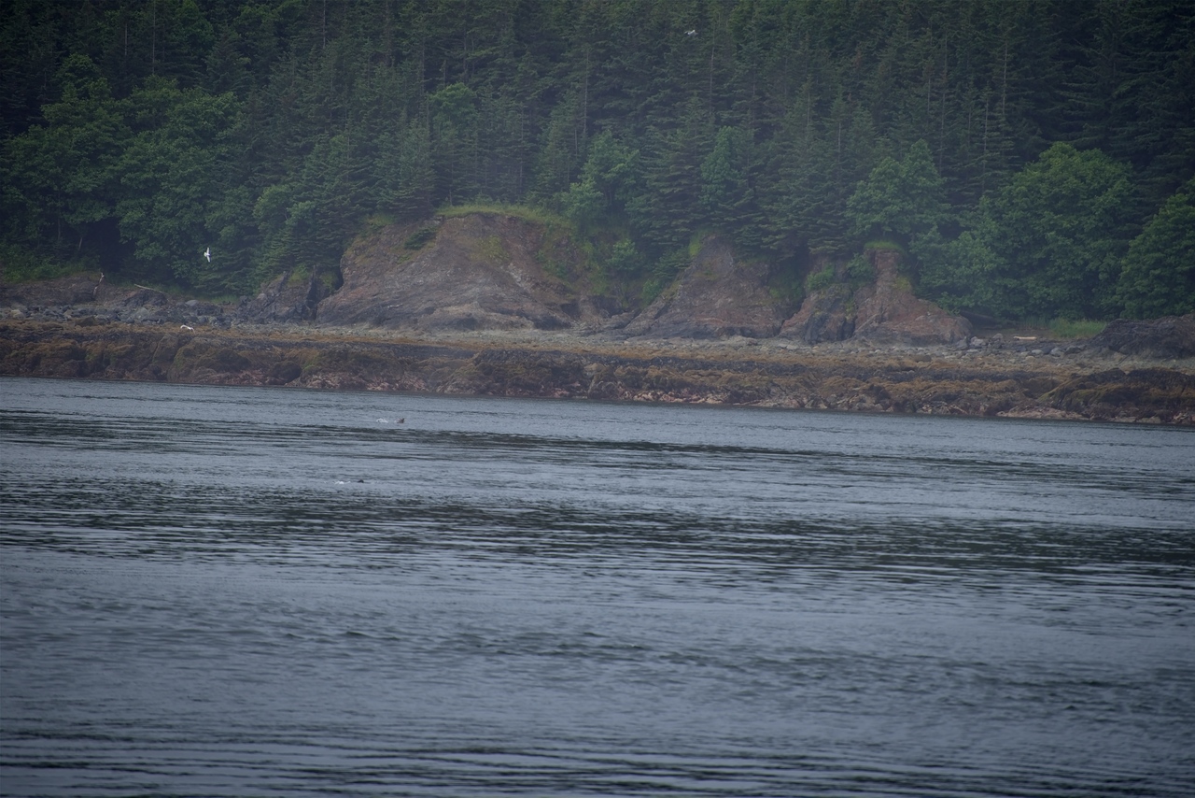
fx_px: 9960
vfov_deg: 4.6
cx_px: 598
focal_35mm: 300
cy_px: 399
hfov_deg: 6.9
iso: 160
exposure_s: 1/640
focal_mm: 300
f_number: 5.6
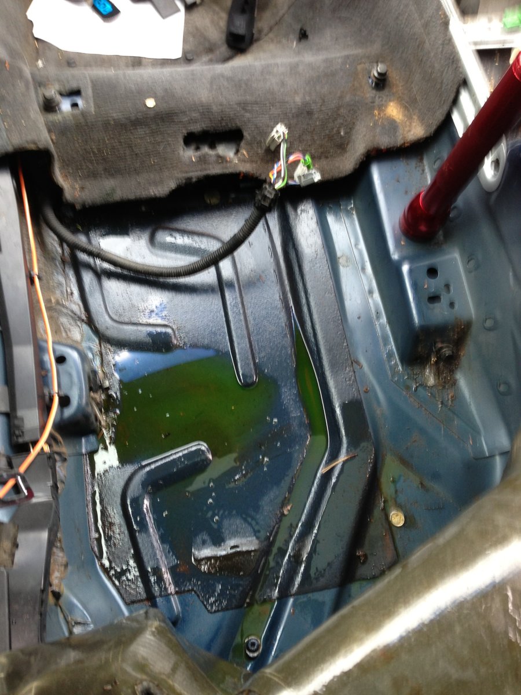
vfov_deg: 55.4
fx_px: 662
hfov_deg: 42.9
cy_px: 348
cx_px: 260
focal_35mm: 33
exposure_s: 1/20
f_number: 2.4
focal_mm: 4.13
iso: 50
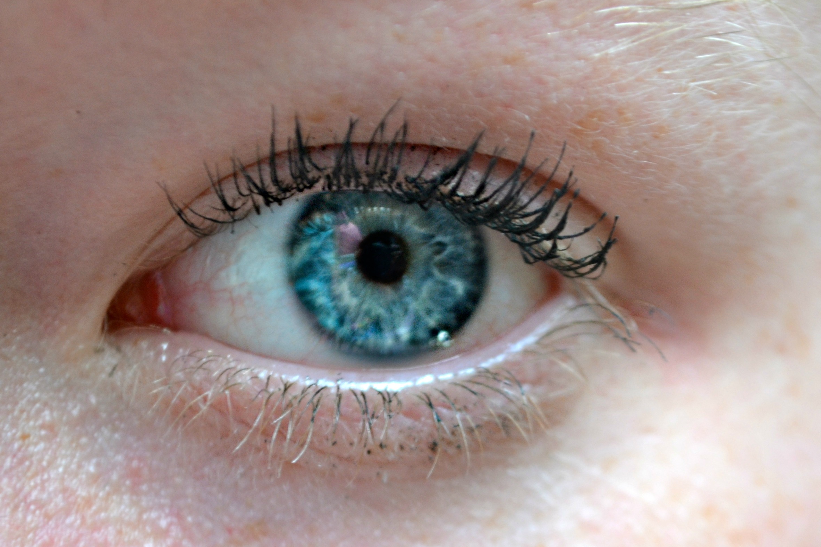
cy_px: 360
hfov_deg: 17.7
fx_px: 2638
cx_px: 448
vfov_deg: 11.8
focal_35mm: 116
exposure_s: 1/25
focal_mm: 55
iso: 400
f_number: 5.6
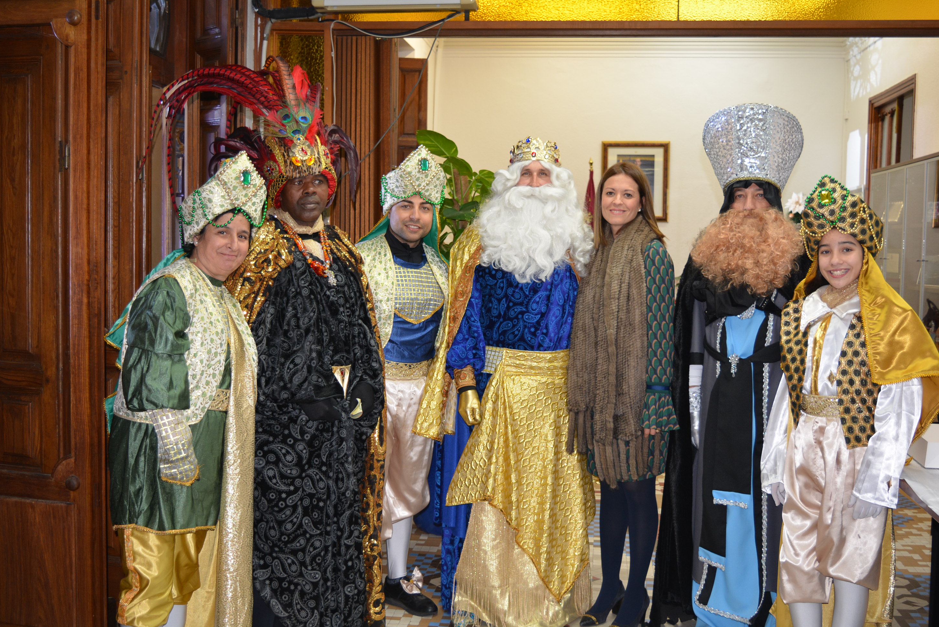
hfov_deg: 48.4
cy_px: 317
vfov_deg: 33.5
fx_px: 1044
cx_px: 478
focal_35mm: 40
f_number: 4
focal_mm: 26
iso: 400
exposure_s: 1/60
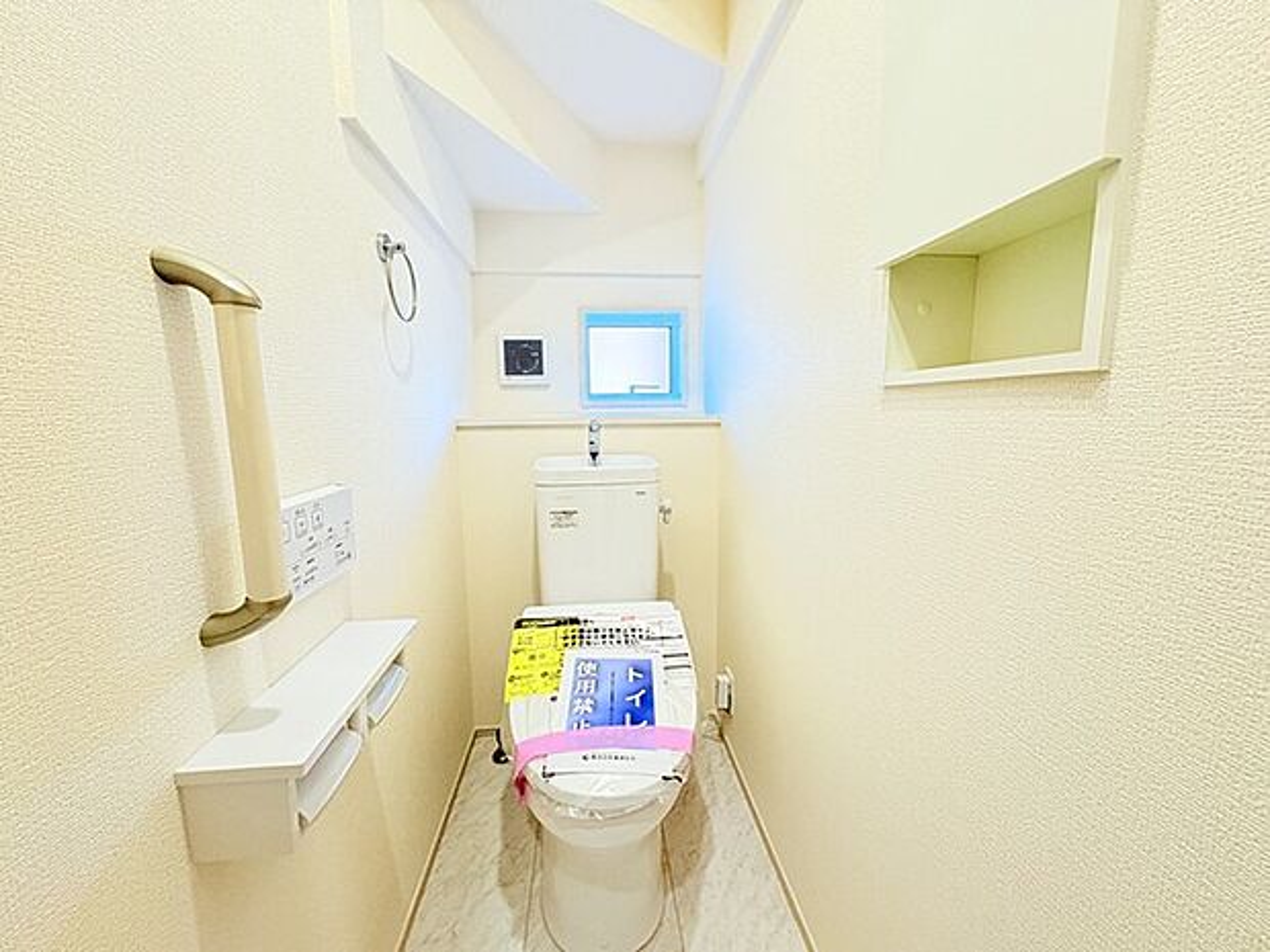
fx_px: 514
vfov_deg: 85.7
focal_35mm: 14
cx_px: 635
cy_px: 476
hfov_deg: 102.1
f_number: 2.2
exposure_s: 1/100
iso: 400
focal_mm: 2.22
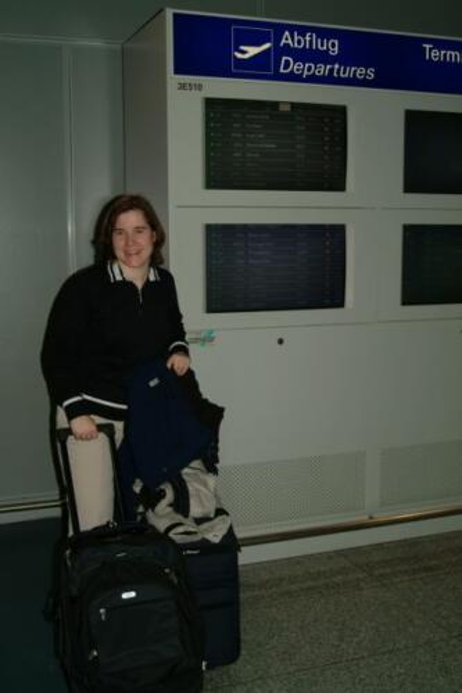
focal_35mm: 42
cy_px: 346
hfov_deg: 31.9
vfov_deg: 46.4
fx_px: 809
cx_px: 231
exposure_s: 1/60
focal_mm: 28
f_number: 4.2
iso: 100
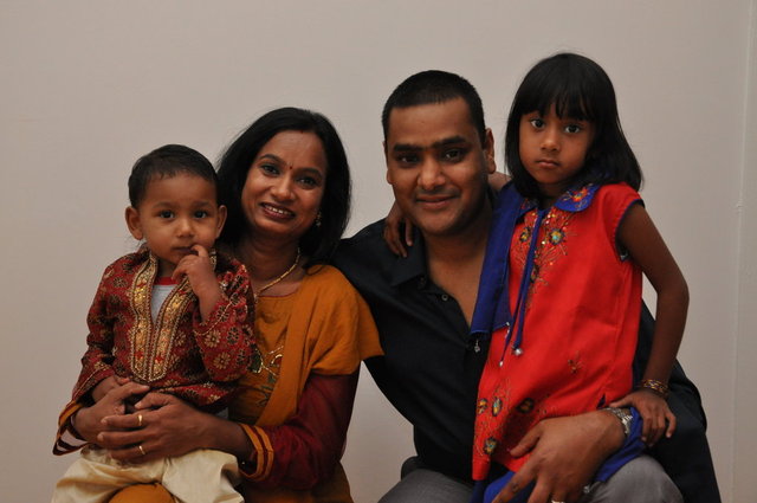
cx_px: 378
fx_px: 1260
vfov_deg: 22.6
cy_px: 252
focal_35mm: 60
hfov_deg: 33.4
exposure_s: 1/60
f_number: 7.1
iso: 1600
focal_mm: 40
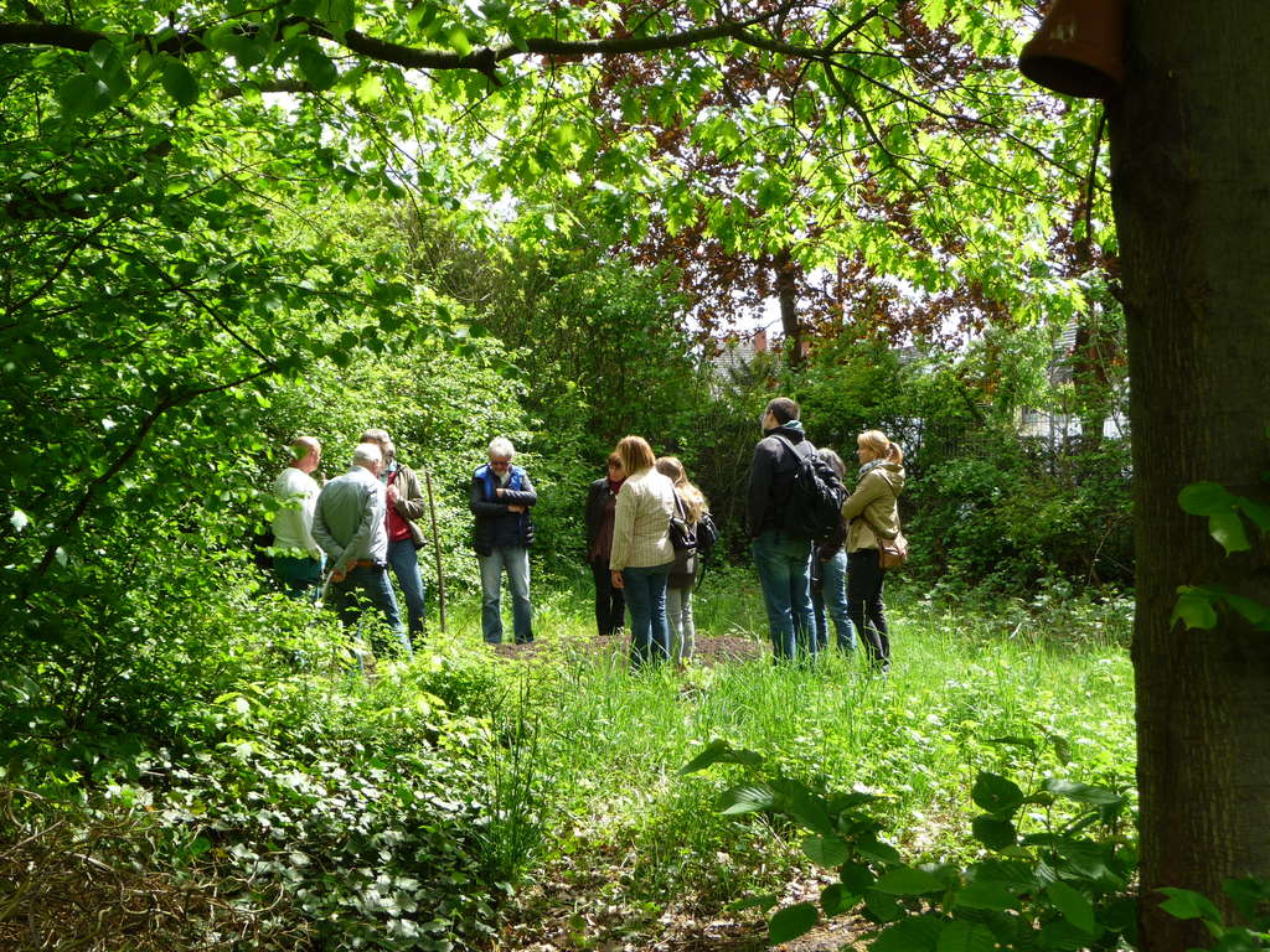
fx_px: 1834
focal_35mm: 50
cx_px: 635
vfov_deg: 29.1
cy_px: 476
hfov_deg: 38.2
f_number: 4.2
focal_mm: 8.5
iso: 100
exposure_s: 1/250
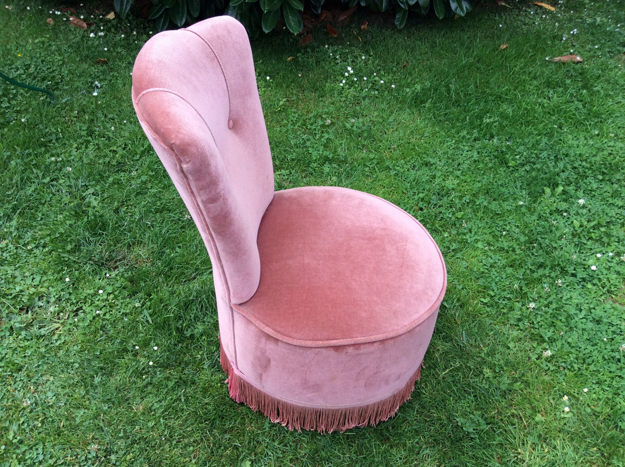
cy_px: 234
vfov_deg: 44.1
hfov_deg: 56.9
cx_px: 312
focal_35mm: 32
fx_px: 577
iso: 32
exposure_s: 1/314
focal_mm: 3.3
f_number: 2.4
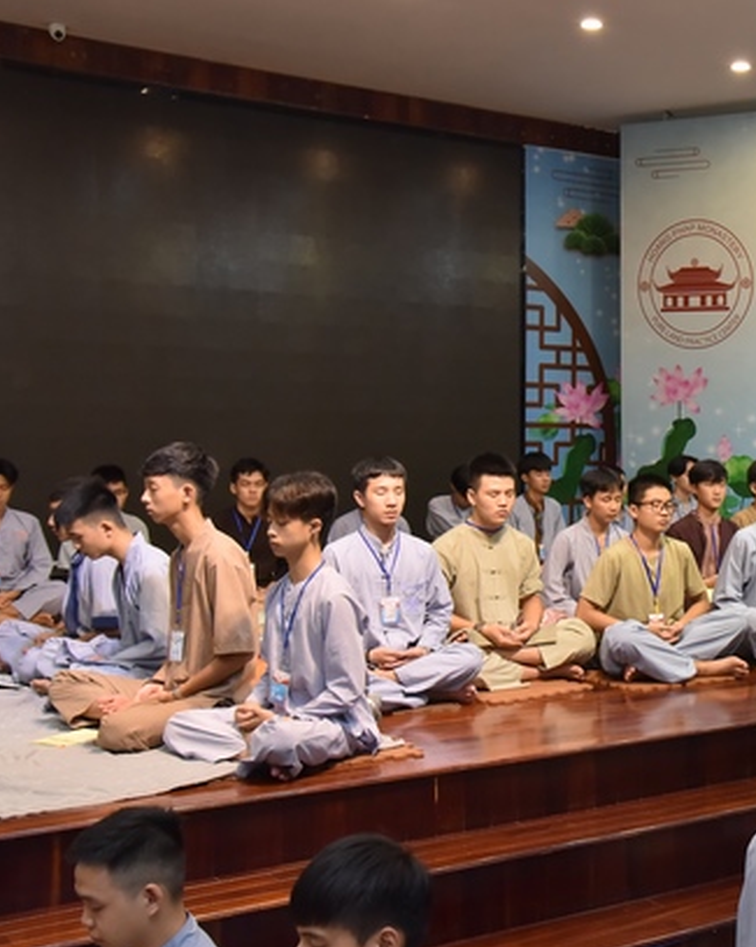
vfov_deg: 38.8
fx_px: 1344
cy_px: 496
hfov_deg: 29.8
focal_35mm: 48
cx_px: 709
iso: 2500
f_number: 5.6
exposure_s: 1/125
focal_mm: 32
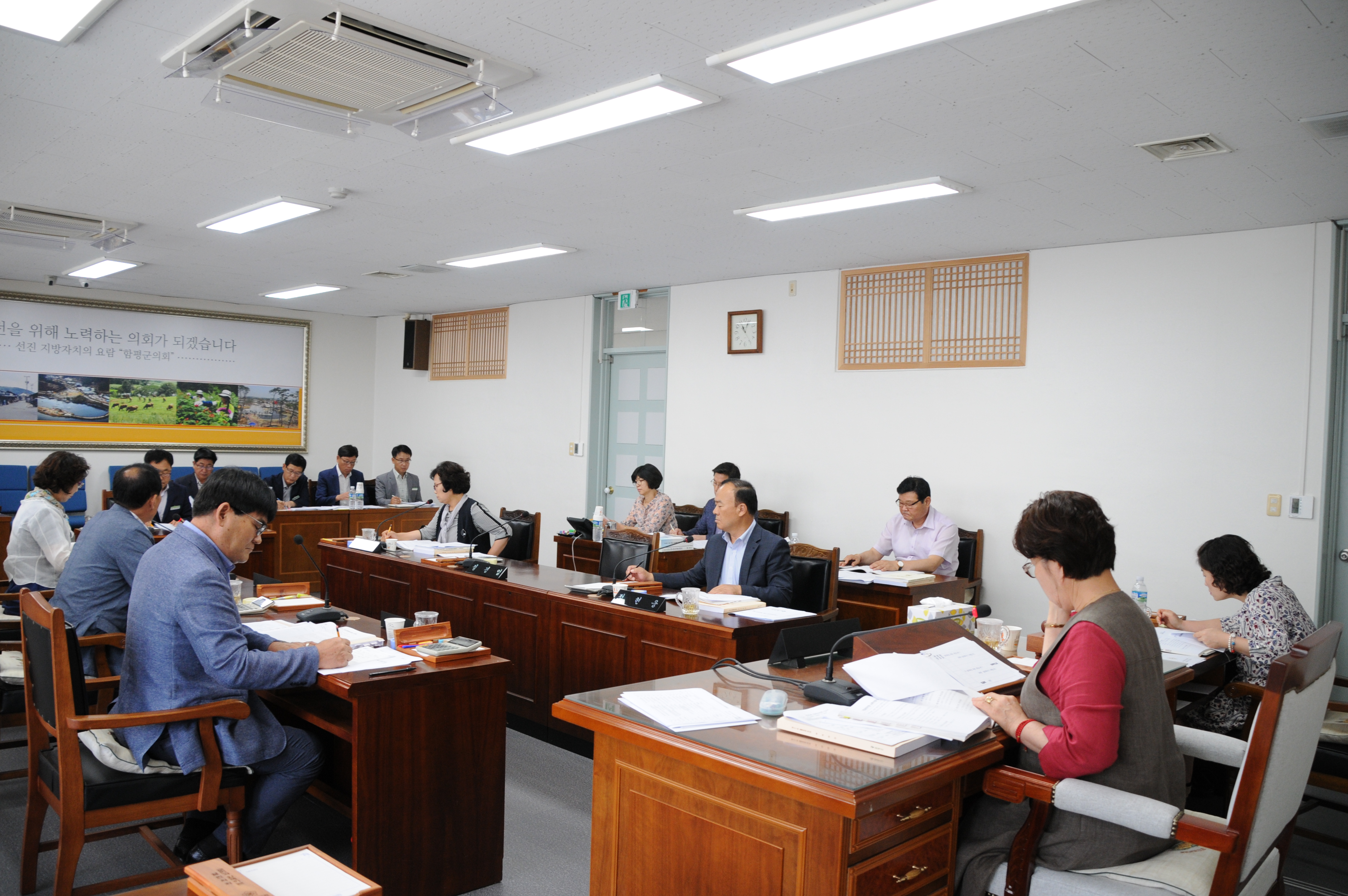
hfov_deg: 67.4
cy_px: 448
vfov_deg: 47.8
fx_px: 1010
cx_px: 674
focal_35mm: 27
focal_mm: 18
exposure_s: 1/60
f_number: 4
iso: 500
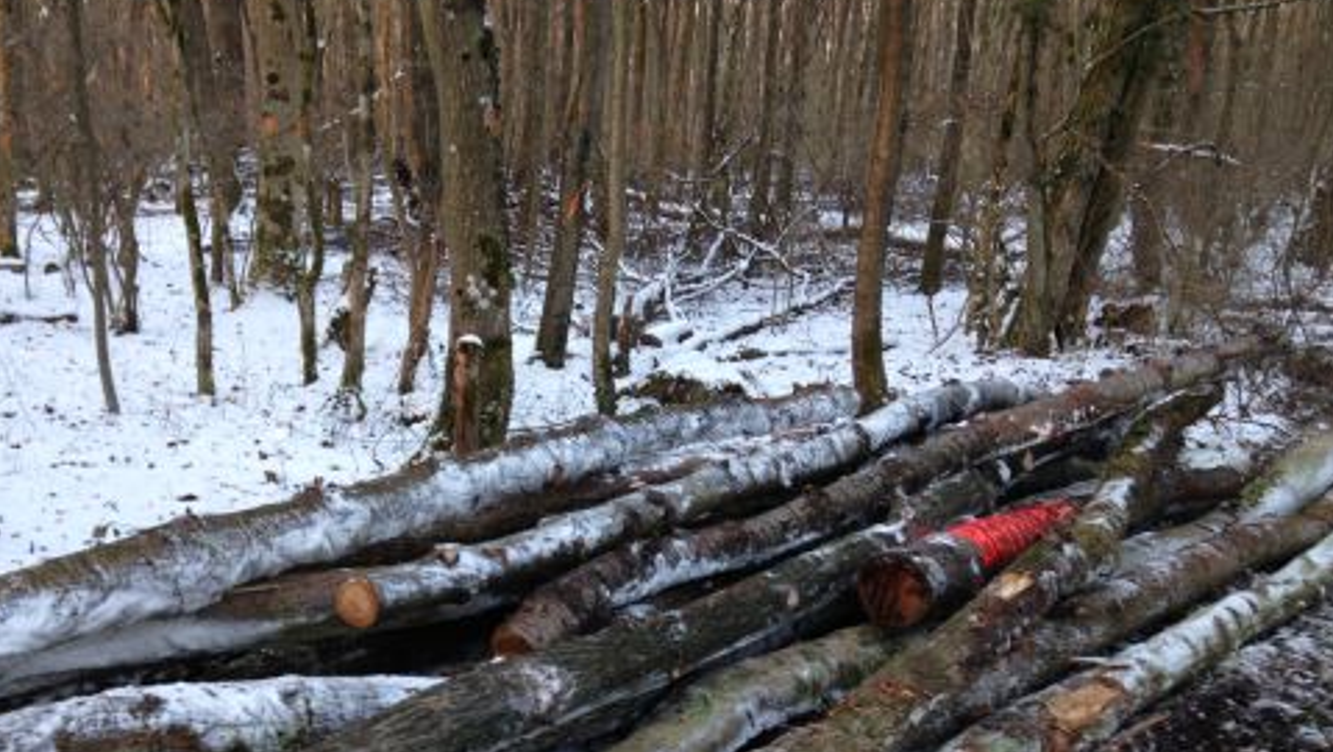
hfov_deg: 45.2
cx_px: 534
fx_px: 1591
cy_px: 585
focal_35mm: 45
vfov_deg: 26.2
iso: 50
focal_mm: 4.13
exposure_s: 1/40
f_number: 2.4
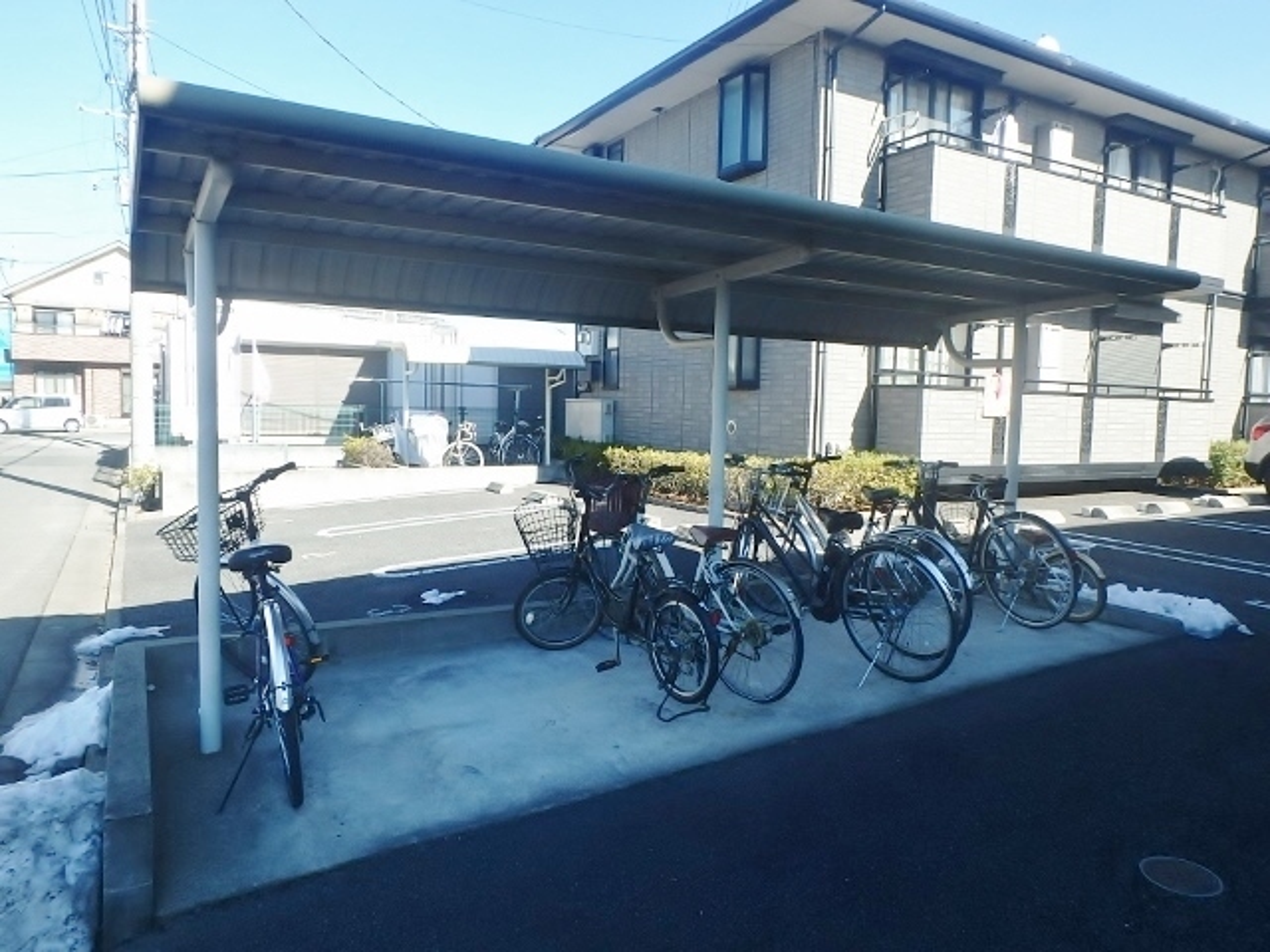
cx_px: 635
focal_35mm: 24
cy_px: 476
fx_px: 881
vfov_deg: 56.8
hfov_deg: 71.6
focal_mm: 4.2
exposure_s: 1/400
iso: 125
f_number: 3.9
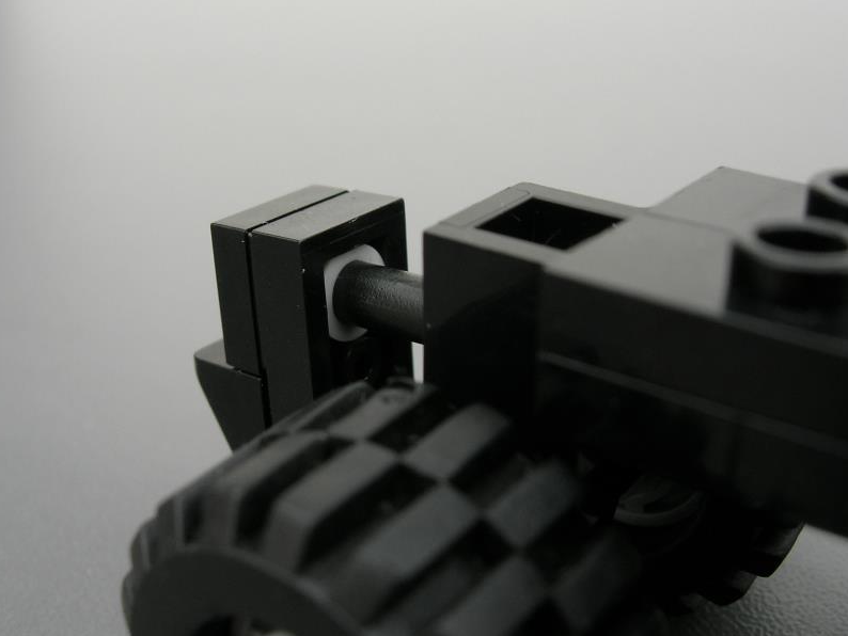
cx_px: 381
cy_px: 288
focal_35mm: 49
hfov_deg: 38.9
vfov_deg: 29.7
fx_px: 1201
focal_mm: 7.8
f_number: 4.8
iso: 64
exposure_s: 1/34.8
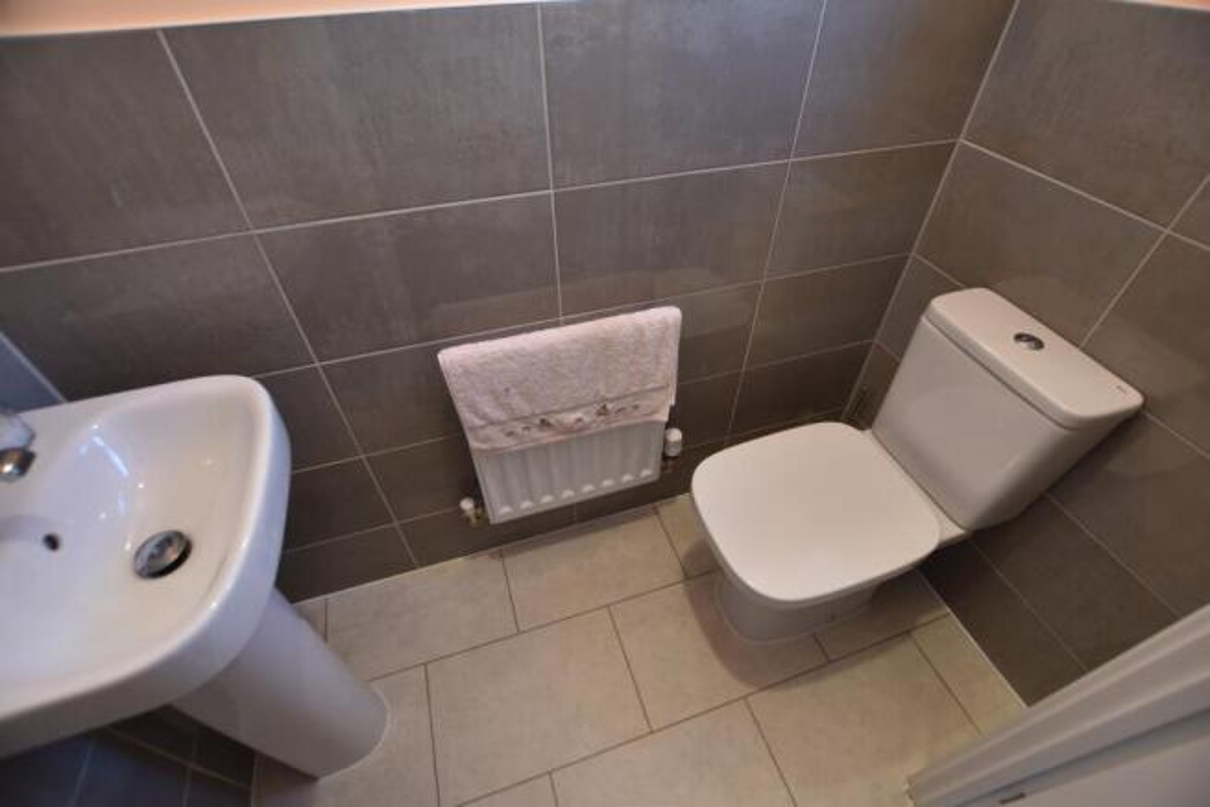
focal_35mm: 15
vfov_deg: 77.4
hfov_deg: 100.4
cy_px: 404
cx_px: 605
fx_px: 504
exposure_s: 1/15
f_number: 3.5
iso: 180
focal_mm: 10
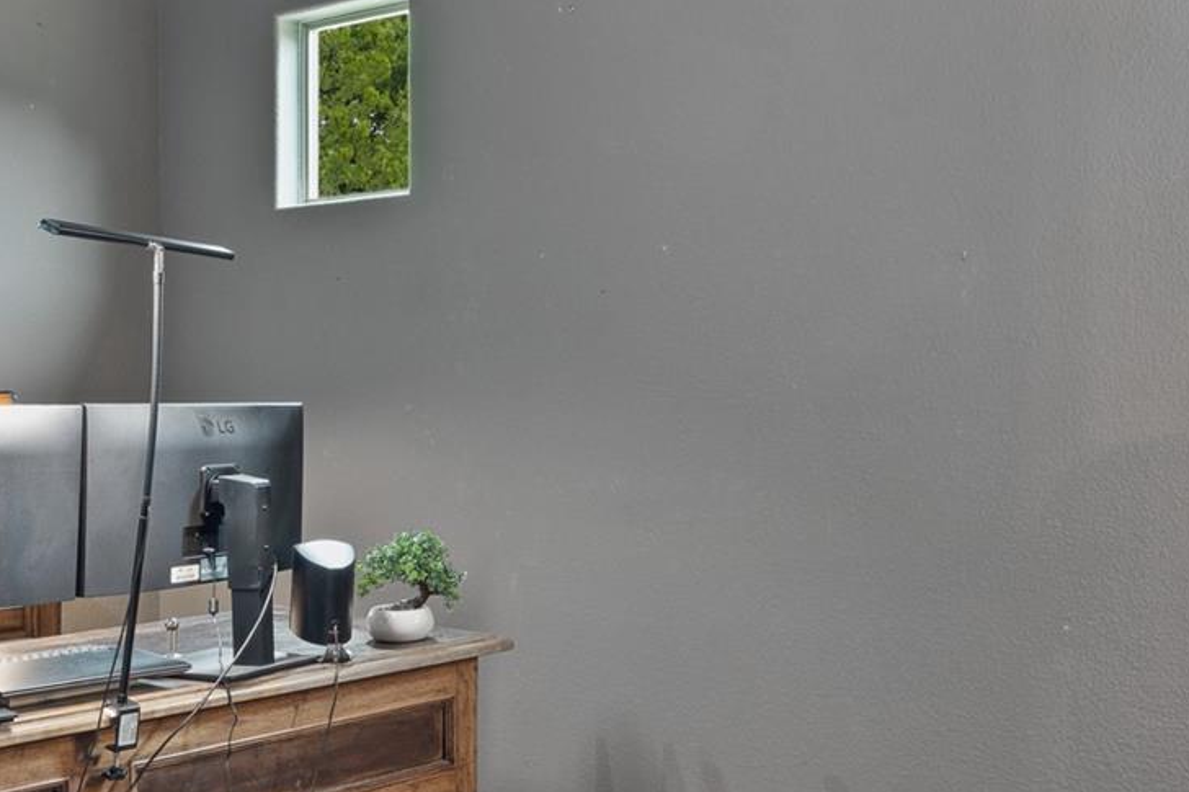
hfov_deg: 43.3
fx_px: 1486
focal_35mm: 45
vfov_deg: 29.9
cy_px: 406
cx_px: 728
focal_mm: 16
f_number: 9
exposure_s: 6
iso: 100
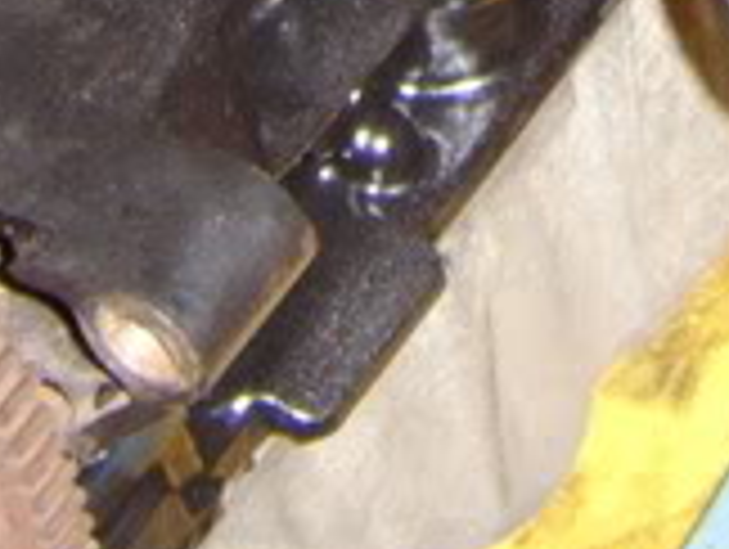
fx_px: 3227
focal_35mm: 153
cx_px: 612
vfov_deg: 9.0
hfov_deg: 12.8
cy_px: -662
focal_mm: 8.13
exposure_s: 1/30
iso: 141
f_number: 2.7
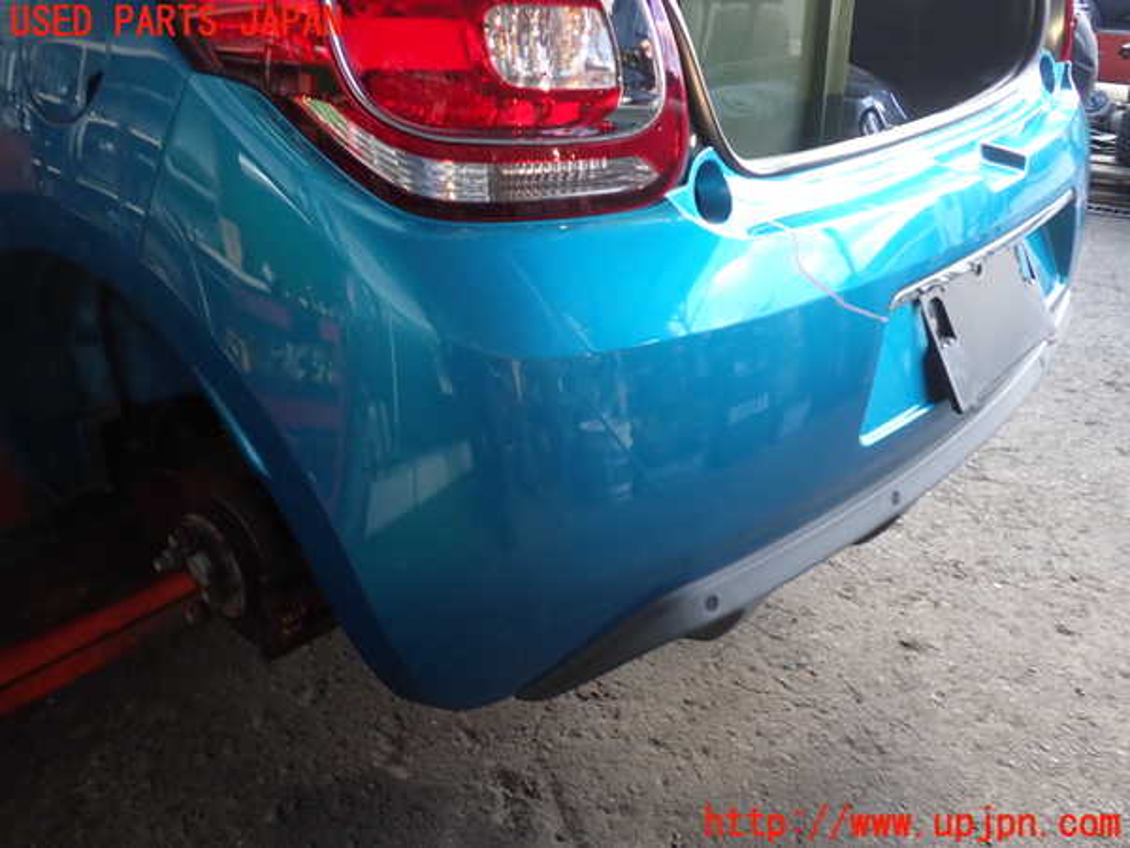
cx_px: 565
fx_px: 979
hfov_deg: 60.0
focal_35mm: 30
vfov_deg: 46.8
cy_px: 424
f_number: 2.3
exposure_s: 1/80
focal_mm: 5.4
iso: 100
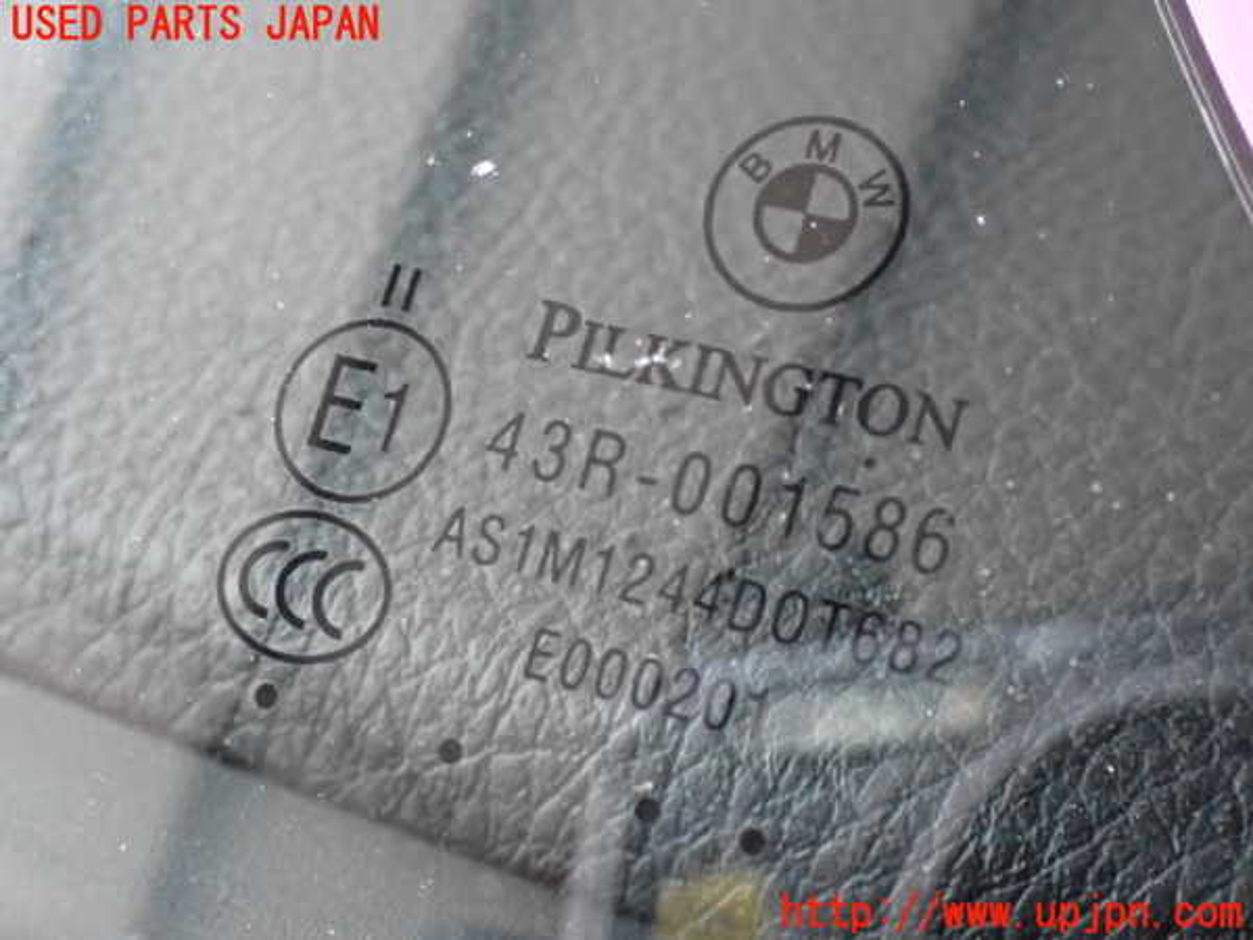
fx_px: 1955
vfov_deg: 27.0
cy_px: 470
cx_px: 626
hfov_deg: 35.5
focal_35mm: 54
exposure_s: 1/25
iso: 3200
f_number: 13
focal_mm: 9.65
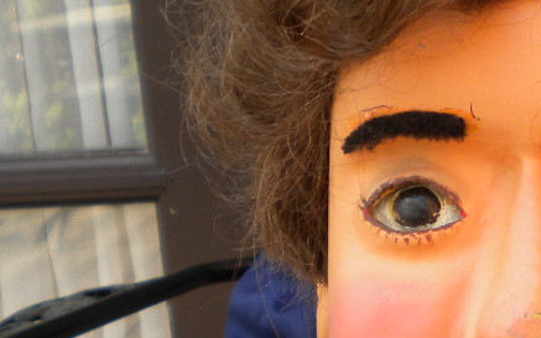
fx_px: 1283
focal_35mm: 87
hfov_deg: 23.2
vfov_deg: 15.0
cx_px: 485
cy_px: 215
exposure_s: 1/106
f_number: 3.1
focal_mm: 6.3
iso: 80
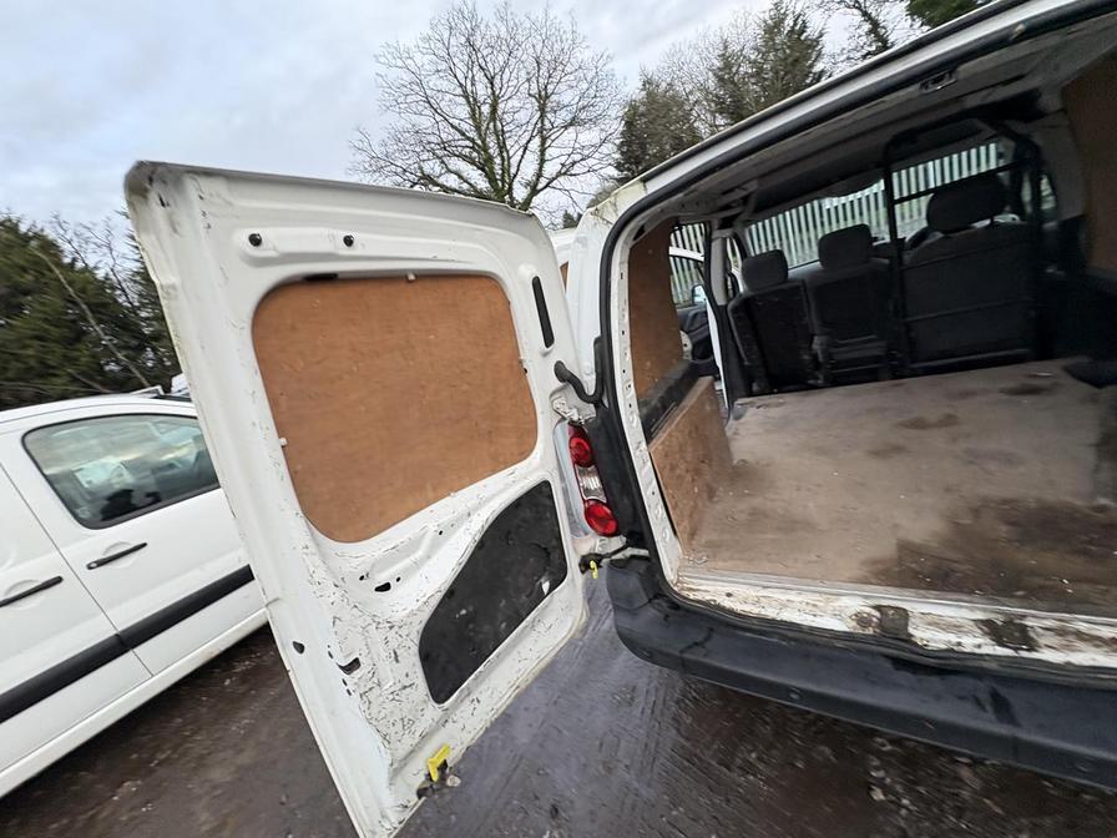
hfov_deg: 102.1
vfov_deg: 85.7
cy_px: 419
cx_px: 558
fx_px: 452
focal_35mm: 14
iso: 125
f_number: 2.2
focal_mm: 2.22
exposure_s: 1/99
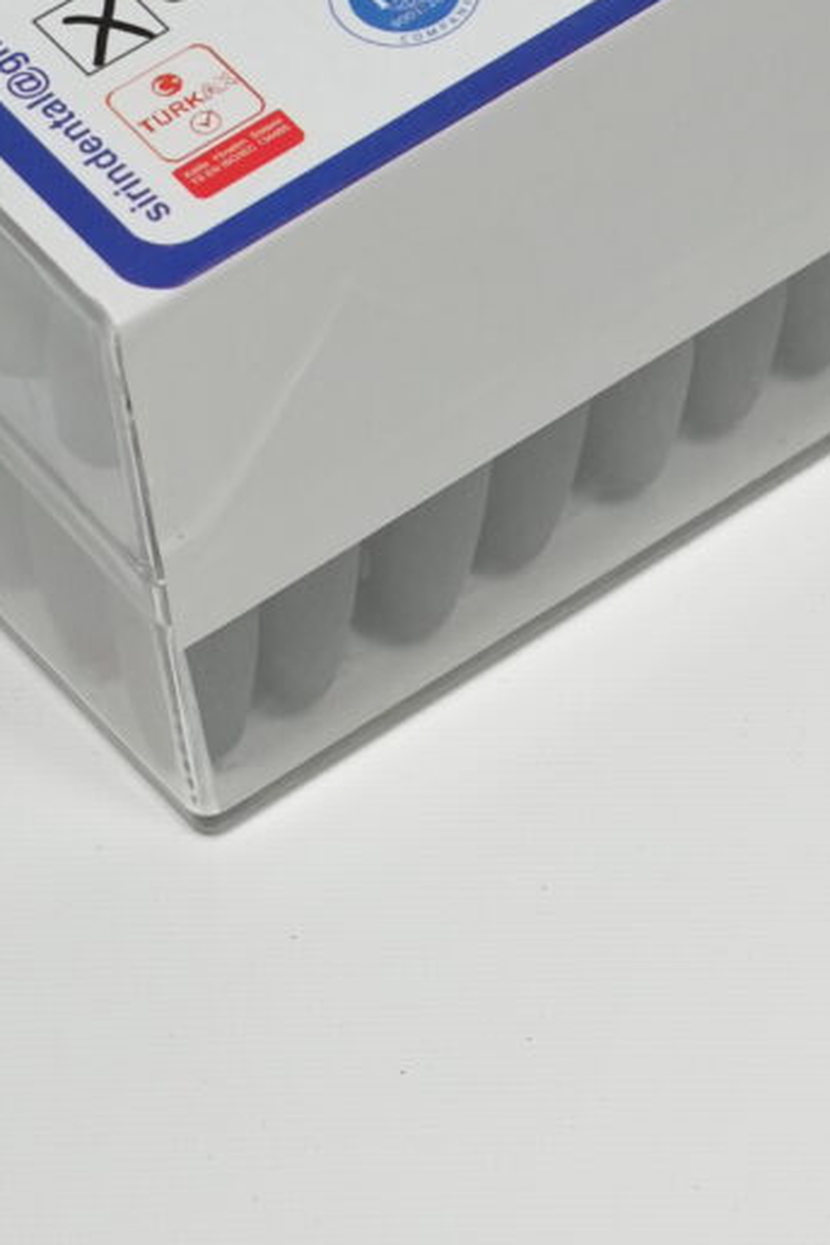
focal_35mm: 251
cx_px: 1282
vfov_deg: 8.2
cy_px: 458
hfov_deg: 5.4
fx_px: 8696
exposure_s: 1/160
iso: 800
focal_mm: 50.7
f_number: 8
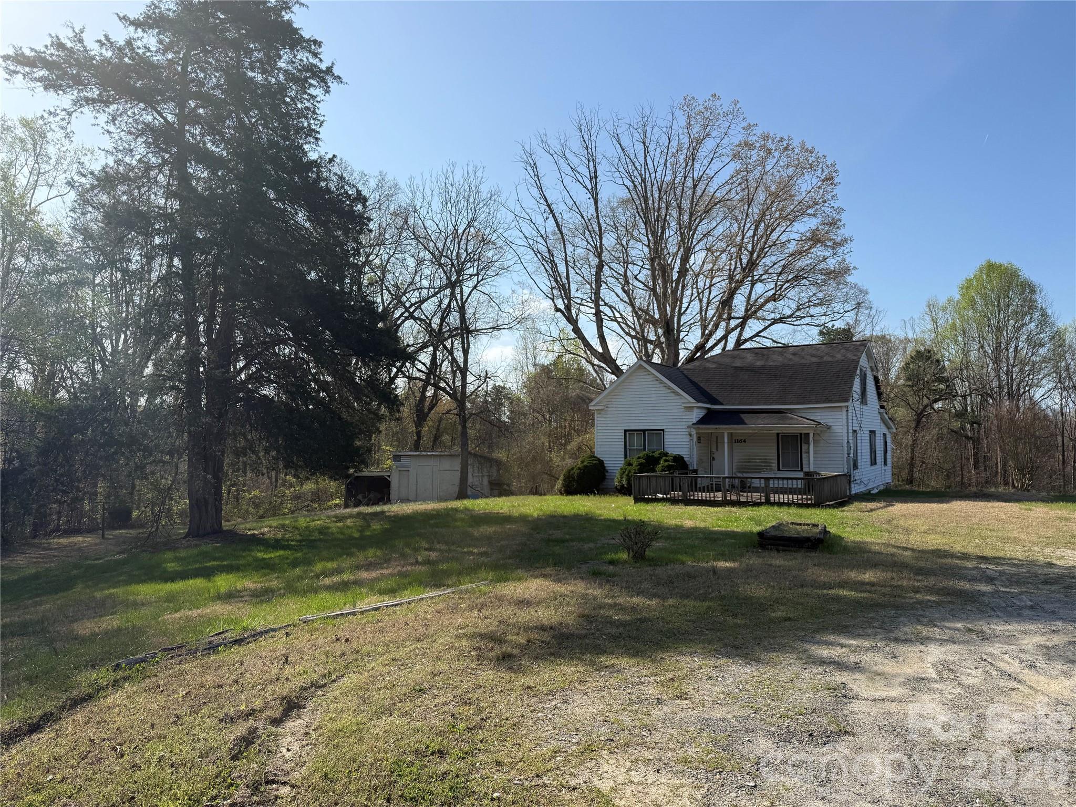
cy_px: 404
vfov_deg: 56.8
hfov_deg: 71.6
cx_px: 538
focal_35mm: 24
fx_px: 746
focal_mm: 6.76
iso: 80
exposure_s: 1/4405
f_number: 1.78
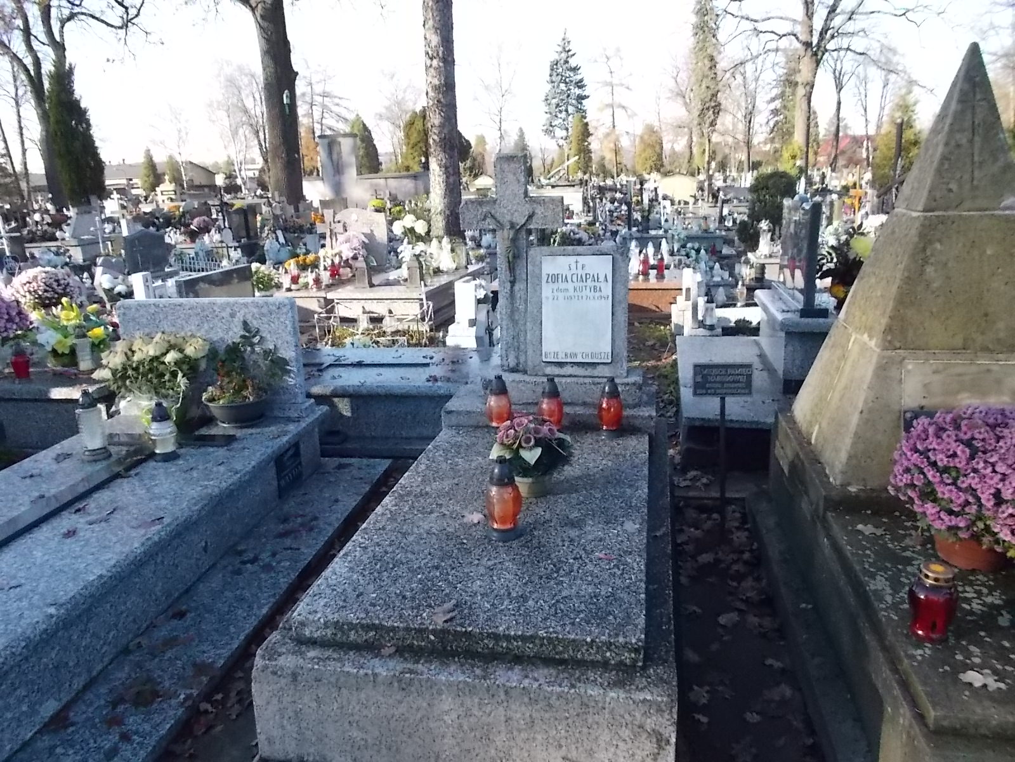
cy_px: 381
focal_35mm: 26
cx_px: 508
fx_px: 762
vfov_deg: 53.1
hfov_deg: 67.3
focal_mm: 4.6
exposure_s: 1/125
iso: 400
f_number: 8
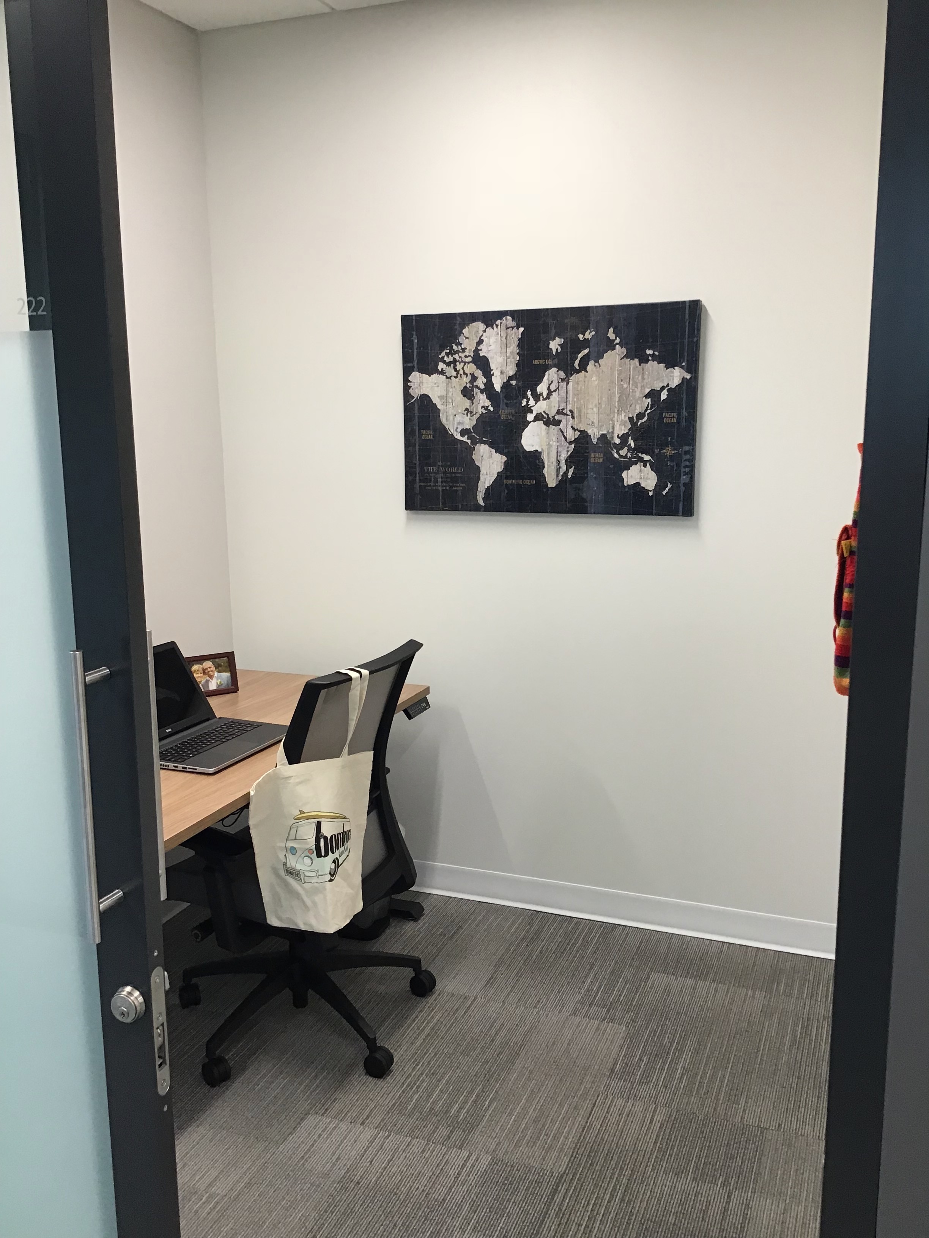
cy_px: 619
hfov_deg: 45.4
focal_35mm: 31
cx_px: 464
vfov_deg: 58.4
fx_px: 1109
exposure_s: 1/30
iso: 50
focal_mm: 3.3
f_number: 2.4
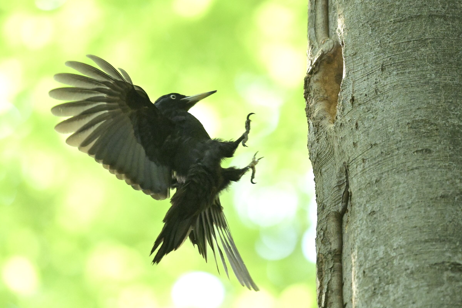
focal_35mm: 500
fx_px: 6416
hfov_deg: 4.1
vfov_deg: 2.7
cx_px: 231
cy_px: 154
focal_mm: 500
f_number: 4
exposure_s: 1/1600
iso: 20000
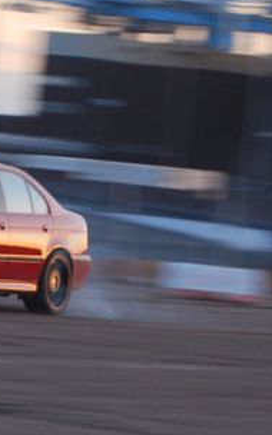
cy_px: 239
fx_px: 2100
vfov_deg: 11.8
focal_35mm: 177
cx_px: -182
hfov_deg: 7.2
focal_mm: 55
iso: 360
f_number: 5.6
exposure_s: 1/30
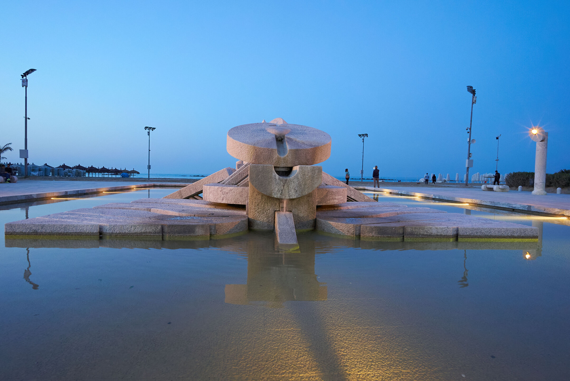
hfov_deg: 81.2
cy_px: 190
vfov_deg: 59.6
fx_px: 333
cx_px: 285
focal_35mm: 21
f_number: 5.6
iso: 3200
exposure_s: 1/25
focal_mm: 21
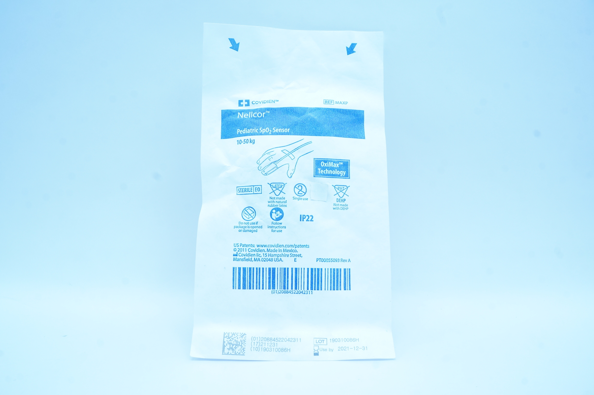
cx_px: 297
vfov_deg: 47.8
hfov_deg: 67.4
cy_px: 198
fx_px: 445
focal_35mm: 27
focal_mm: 18
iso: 400
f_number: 13
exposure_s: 1/13
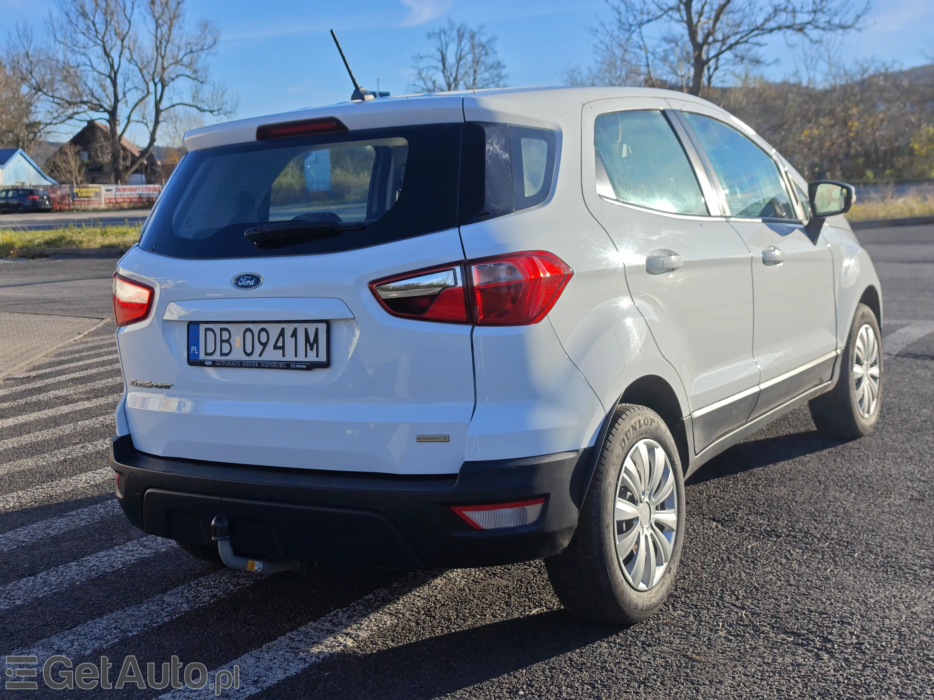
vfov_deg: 35.1
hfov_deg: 45.8
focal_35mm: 41
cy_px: 350
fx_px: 1106
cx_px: 467
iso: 50
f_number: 2
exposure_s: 1/2182
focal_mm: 8.72
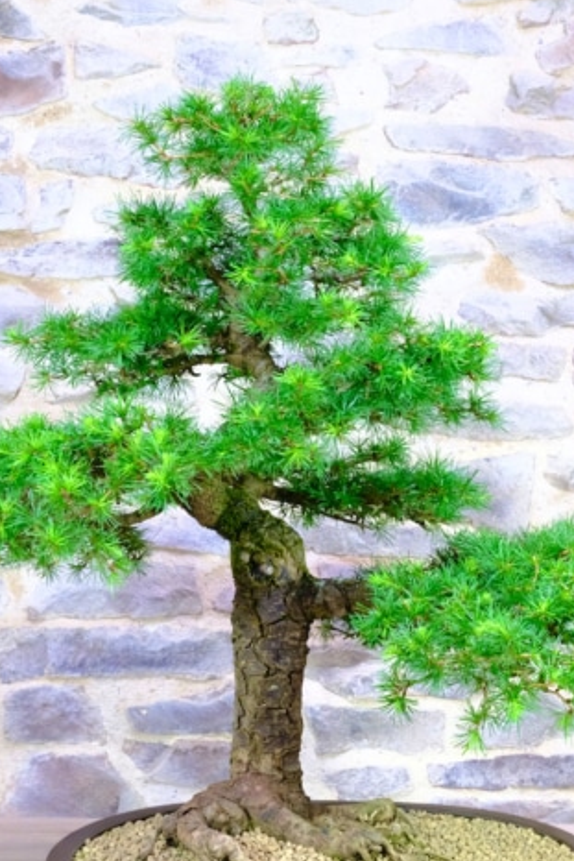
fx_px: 1314
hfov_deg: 24.6
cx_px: 312
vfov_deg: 36.2
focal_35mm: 55
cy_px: 460
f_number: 11
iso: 3200
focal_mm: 25.4
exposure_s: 1/30
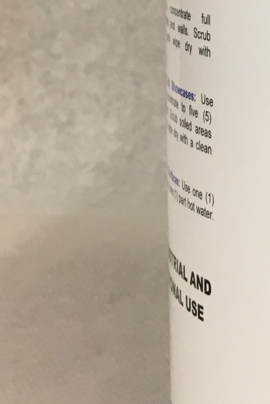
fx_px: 1349
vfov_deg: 16.5
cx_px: 504
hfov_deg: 10.6
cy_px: -41
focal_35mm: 120
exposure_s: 1/30
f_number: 2.2
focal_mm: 4.15
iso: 64
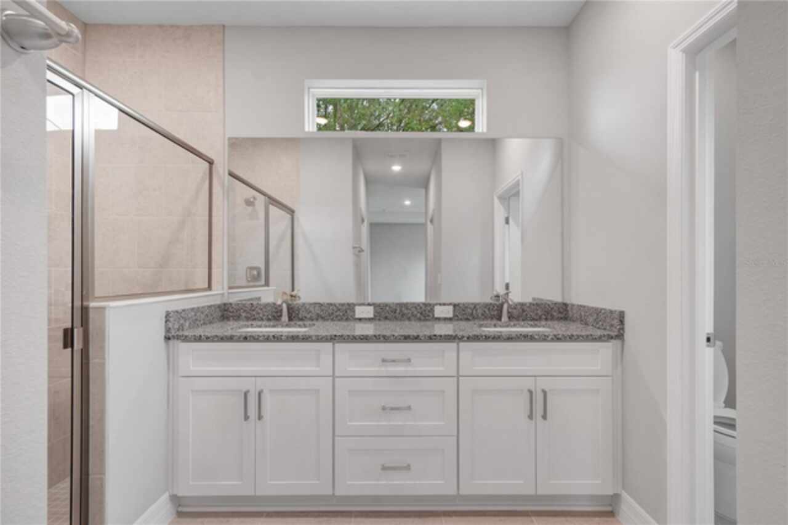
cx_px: 394
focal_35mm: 15
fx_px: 328
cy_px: 262
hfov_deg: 100.4
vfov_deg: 77.3
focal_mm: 10
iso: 250
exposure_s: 1/30
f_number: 9
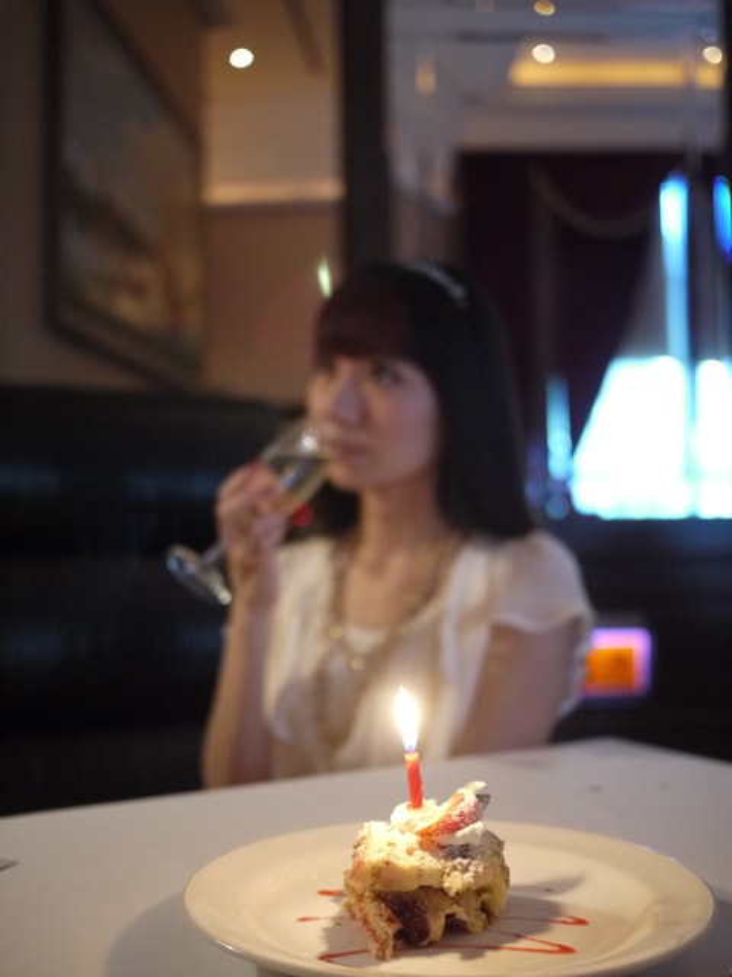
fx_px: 1128
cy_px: 488
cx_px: 366
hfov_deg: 36.0
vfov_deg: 46.8
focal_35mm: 40
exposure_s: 1/50
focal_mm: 20
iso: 800
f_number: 1.7
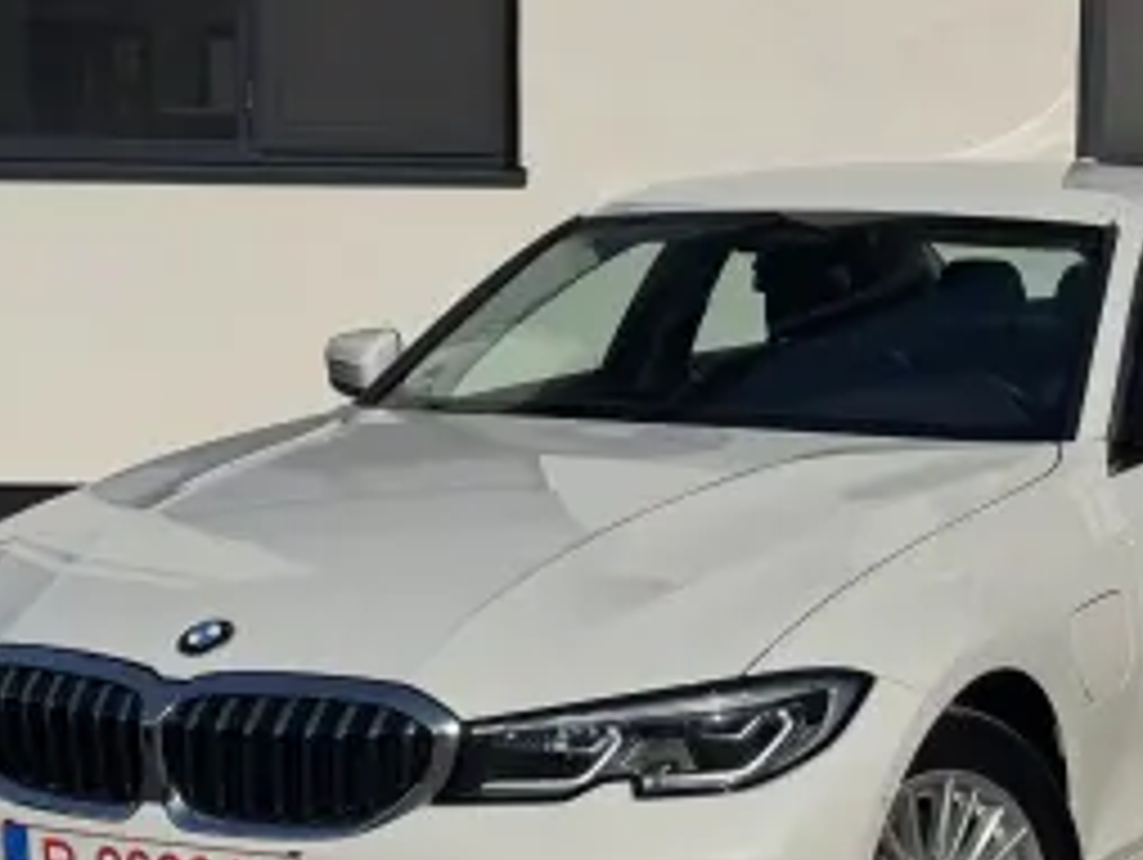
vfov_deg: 21.5
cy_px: 599
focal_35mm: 68
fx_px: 2247
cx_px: 756
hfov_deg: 28.4
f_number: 1.78
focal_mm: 6.76
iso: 64
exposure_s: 1/12500
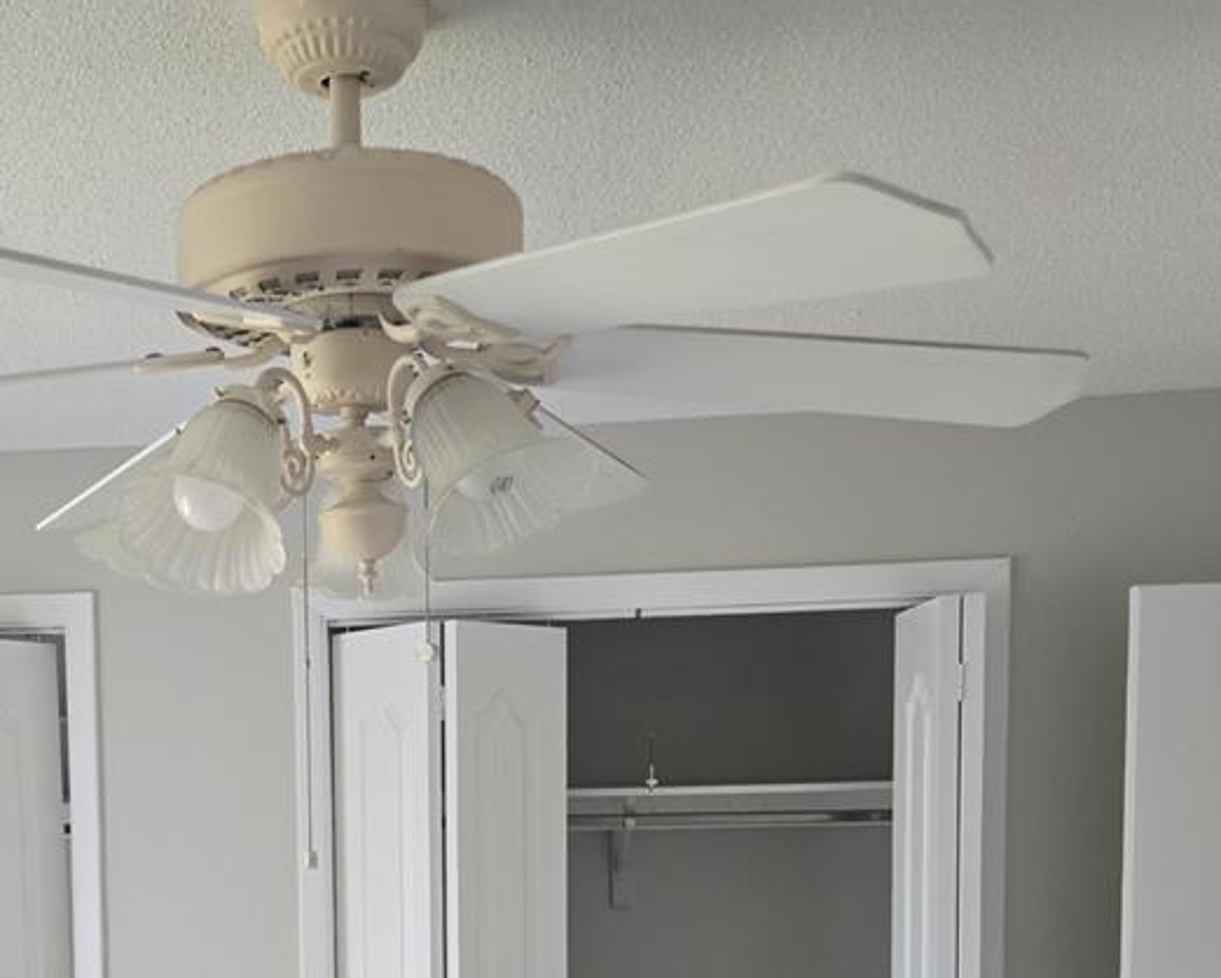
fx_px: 1591
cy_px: 889
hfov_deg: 41.2
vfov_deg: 32.4
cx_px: 356
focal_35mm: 44
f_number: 1.8
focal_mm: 5.4
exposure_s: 1/120
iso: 400
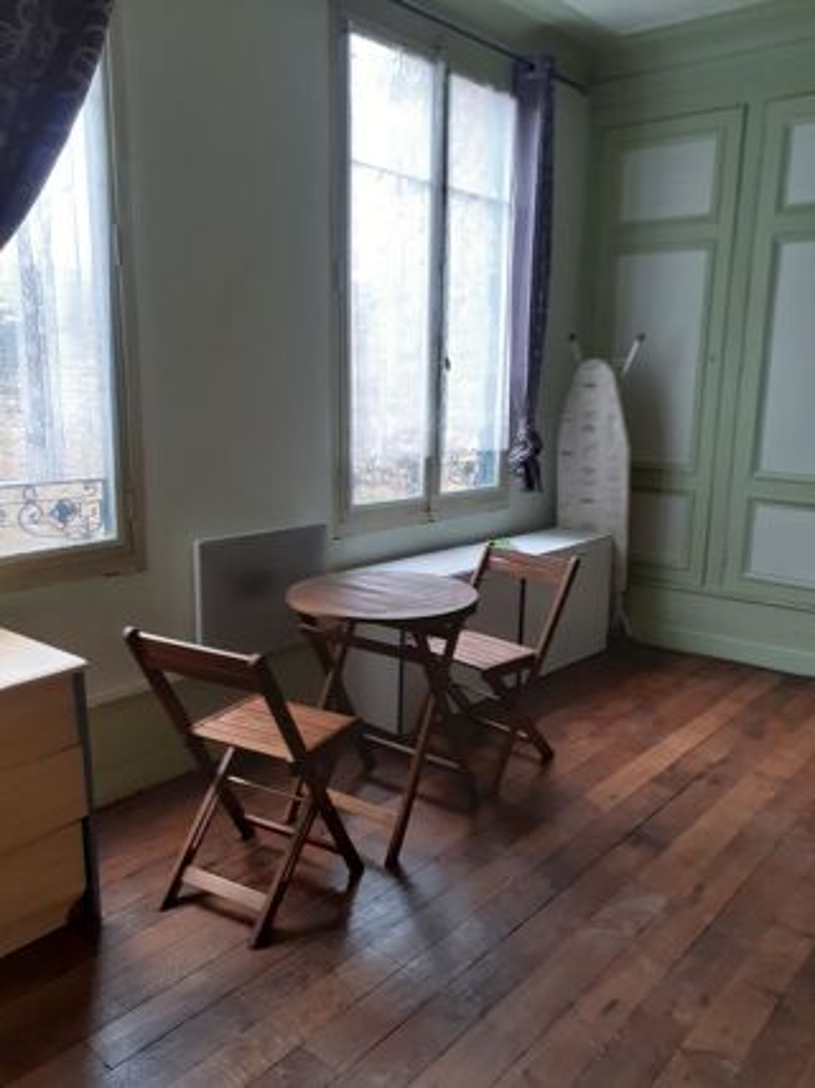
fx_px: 848
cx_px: 408
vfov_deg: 65.3
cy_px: 544
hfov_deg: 51.3
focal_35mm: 27
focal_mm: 3.6
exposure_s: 1/50
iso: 64
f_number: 1.9
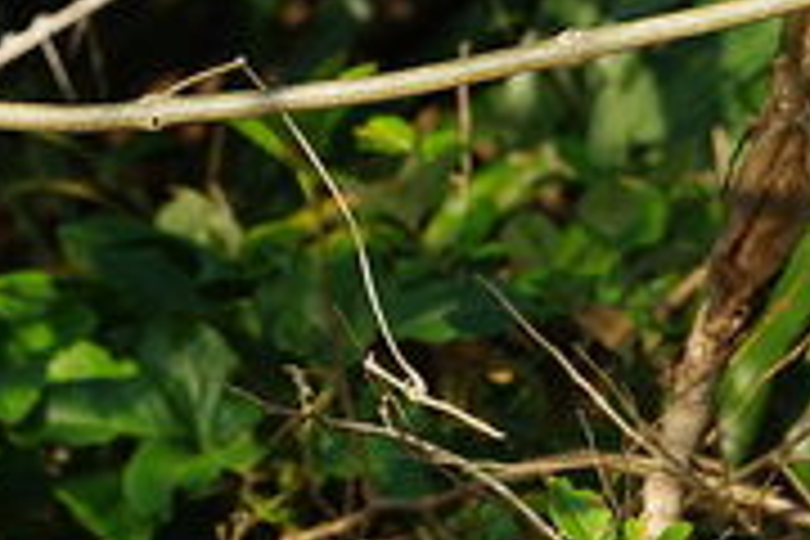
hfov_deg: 2.1
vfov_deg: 1.4
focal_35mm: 999
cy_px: -52
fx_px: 22476
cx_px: 27
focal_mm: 200
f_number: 4.5
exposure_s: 1/500
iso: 200
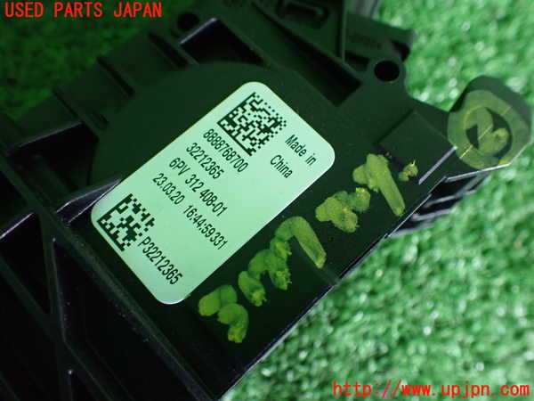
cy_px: 200
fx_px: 463
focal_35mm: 30
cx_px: 267
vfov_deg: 46.8
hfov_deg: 60.0
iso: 800
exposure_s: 1/30
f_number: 2.3
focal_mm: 5.4
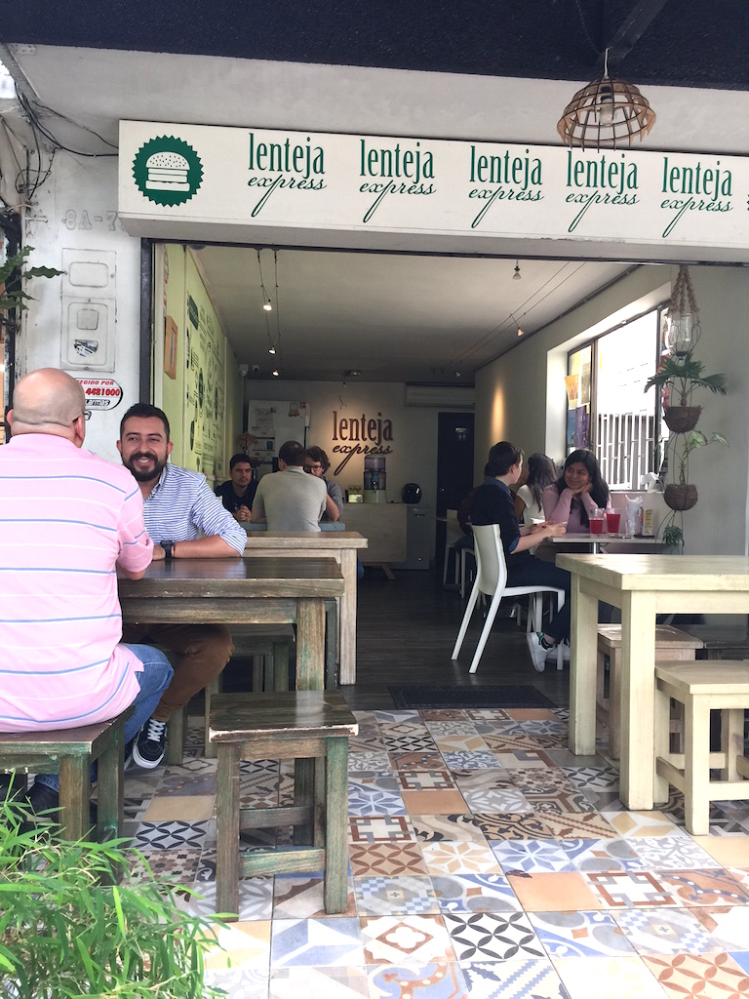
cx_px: 374
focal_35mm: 29
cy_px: 500
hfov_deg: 48.2
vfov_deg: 61.7
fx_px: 837
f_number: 2.2
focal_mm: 4.15
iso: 32
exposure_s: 1/30
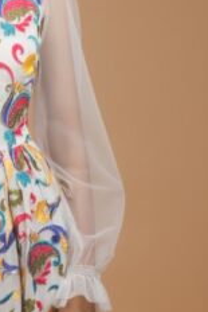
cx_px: -37
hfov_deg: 8.3
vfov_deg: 12.4
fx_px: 1419
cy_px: 281
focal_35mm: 164
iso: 100
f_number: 13
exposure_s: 1/125
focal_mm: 38
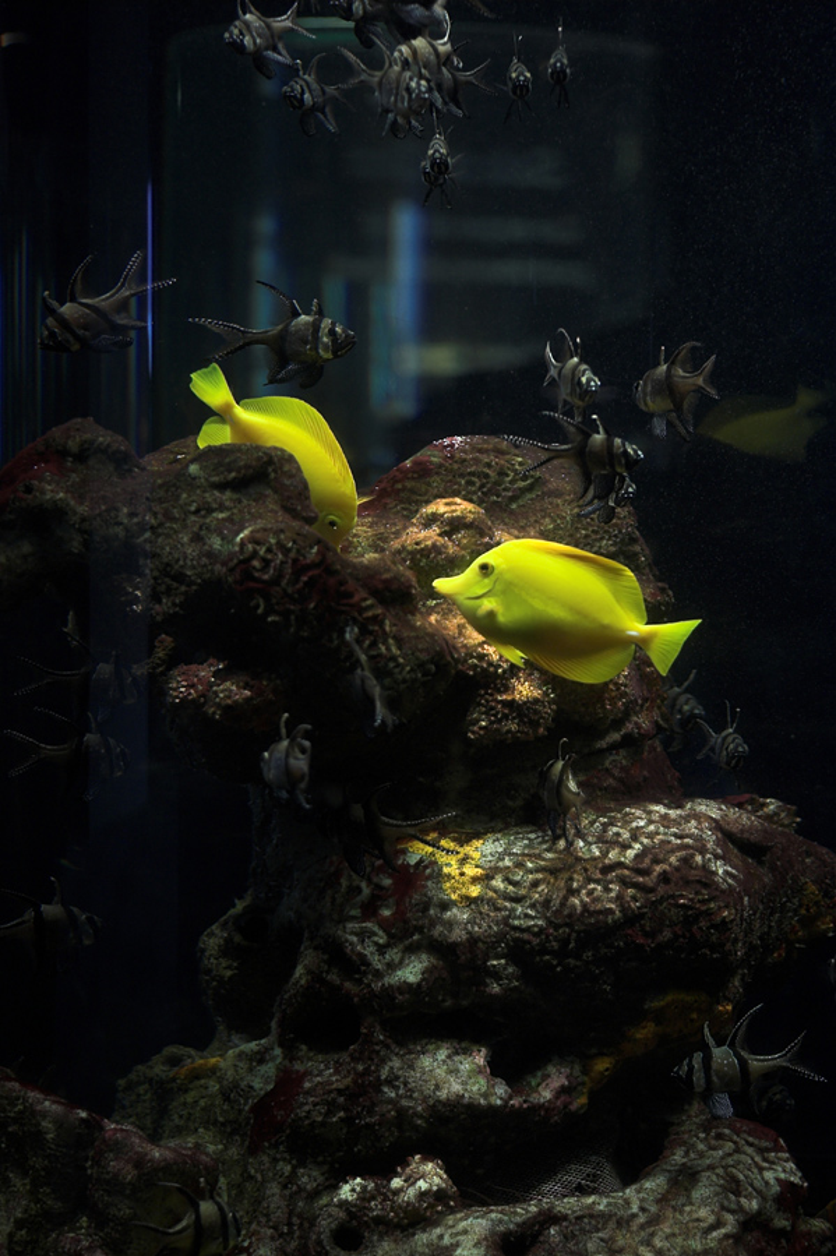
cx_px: 418
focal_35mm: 75
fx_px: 2615
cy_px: 628
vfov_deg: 27.0
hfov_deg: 18.2
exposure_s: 1/125
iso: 200
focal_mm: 50
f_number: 2.8
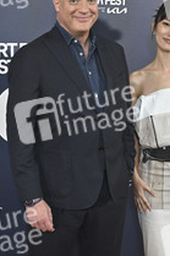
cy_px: 176
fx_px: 490
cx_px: 113
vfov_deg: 29.0
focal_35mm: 69
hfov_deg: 19.6
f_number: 5.6
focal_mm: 36
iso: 2500
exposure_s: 1/320
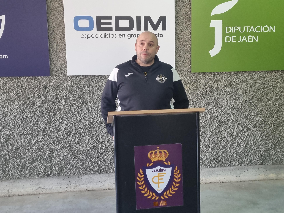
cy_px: 106
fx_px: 213
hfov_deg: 67.3
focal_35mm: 26
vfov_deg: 53.1
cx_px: 142
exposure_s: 1/50
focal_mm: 5.4
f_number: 1.8
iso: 320
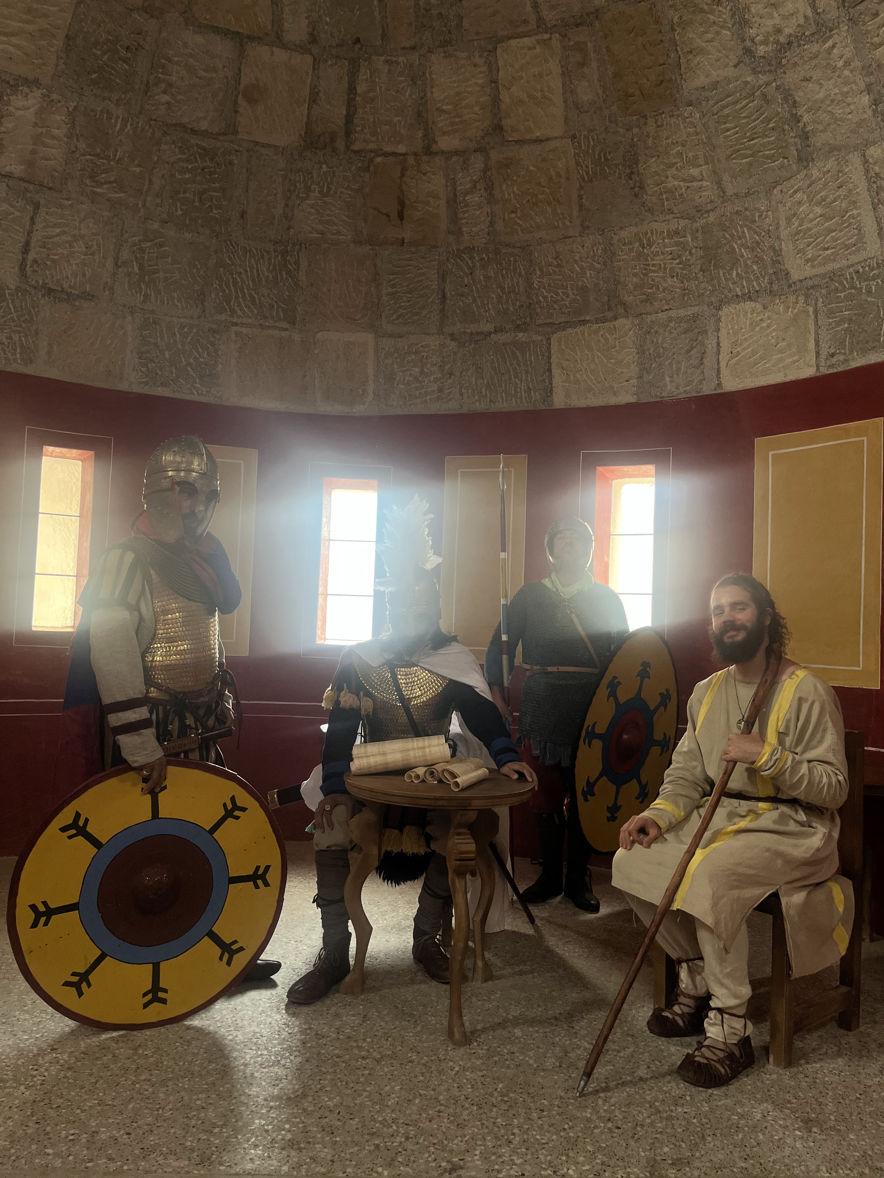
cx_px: 442
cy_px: 589
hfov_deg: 53.1
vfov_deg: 67.3
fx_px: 885
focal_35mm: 26
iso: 100
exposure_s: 1/100
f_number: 1.6
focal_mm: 5.1
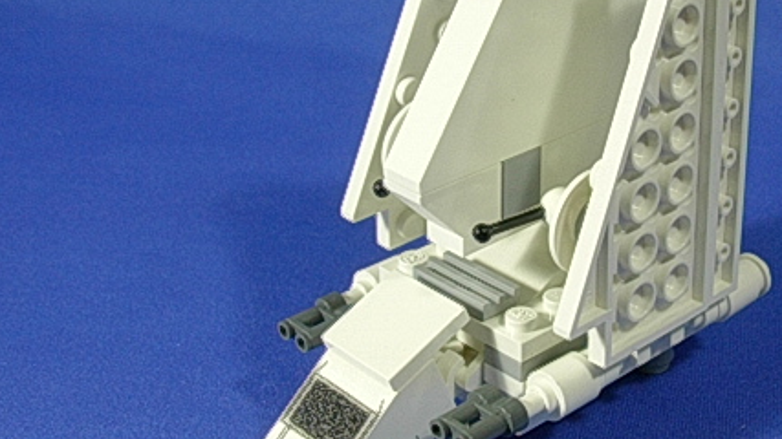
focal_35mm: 67
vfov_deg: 17.9
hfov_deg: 31.3
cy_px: 159
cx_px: 482
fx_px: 1389
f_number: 2.8
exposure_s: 1/17.4
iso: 70
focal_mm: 6.2
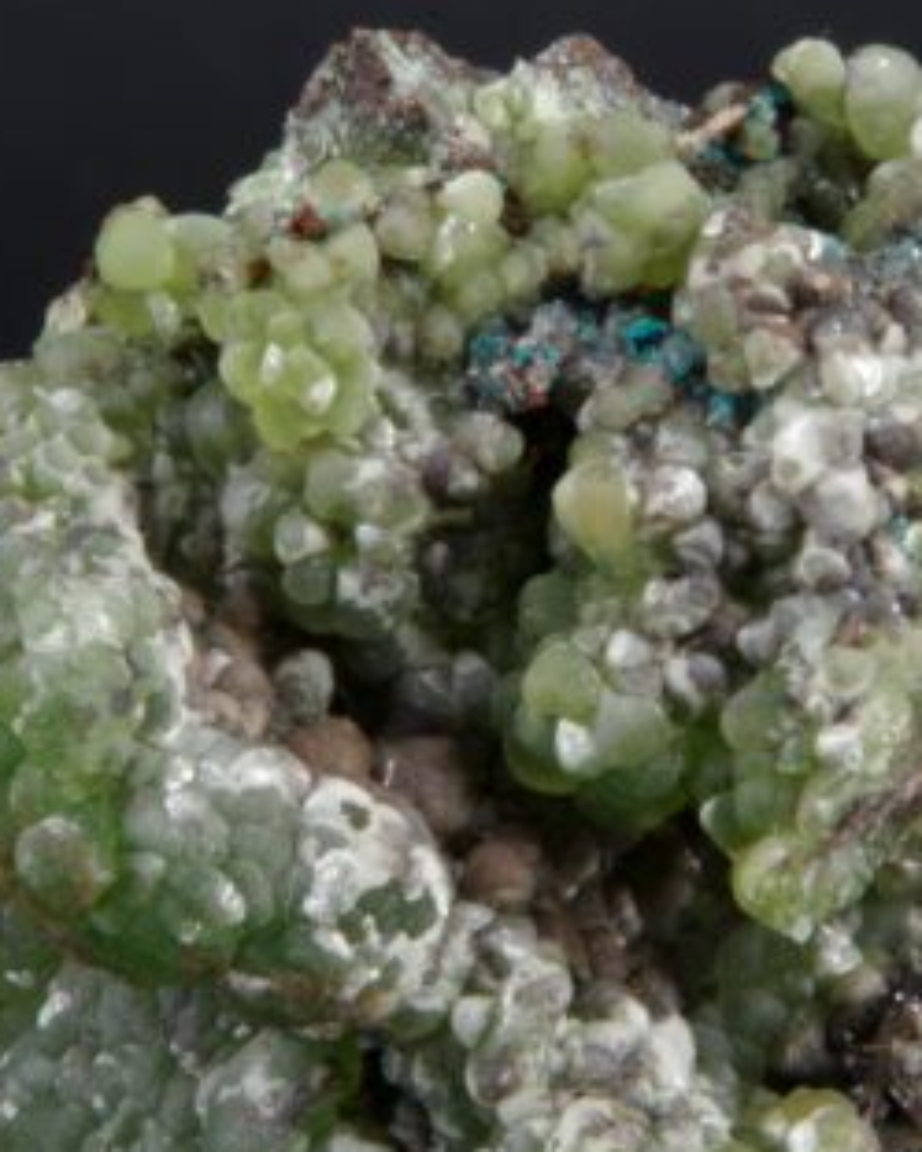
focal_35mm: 148
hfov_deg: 10.4
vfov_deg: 13.0
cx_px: 492
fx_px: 5046
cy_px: 717
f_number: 7.1
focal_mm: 55
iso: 100
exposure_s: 1
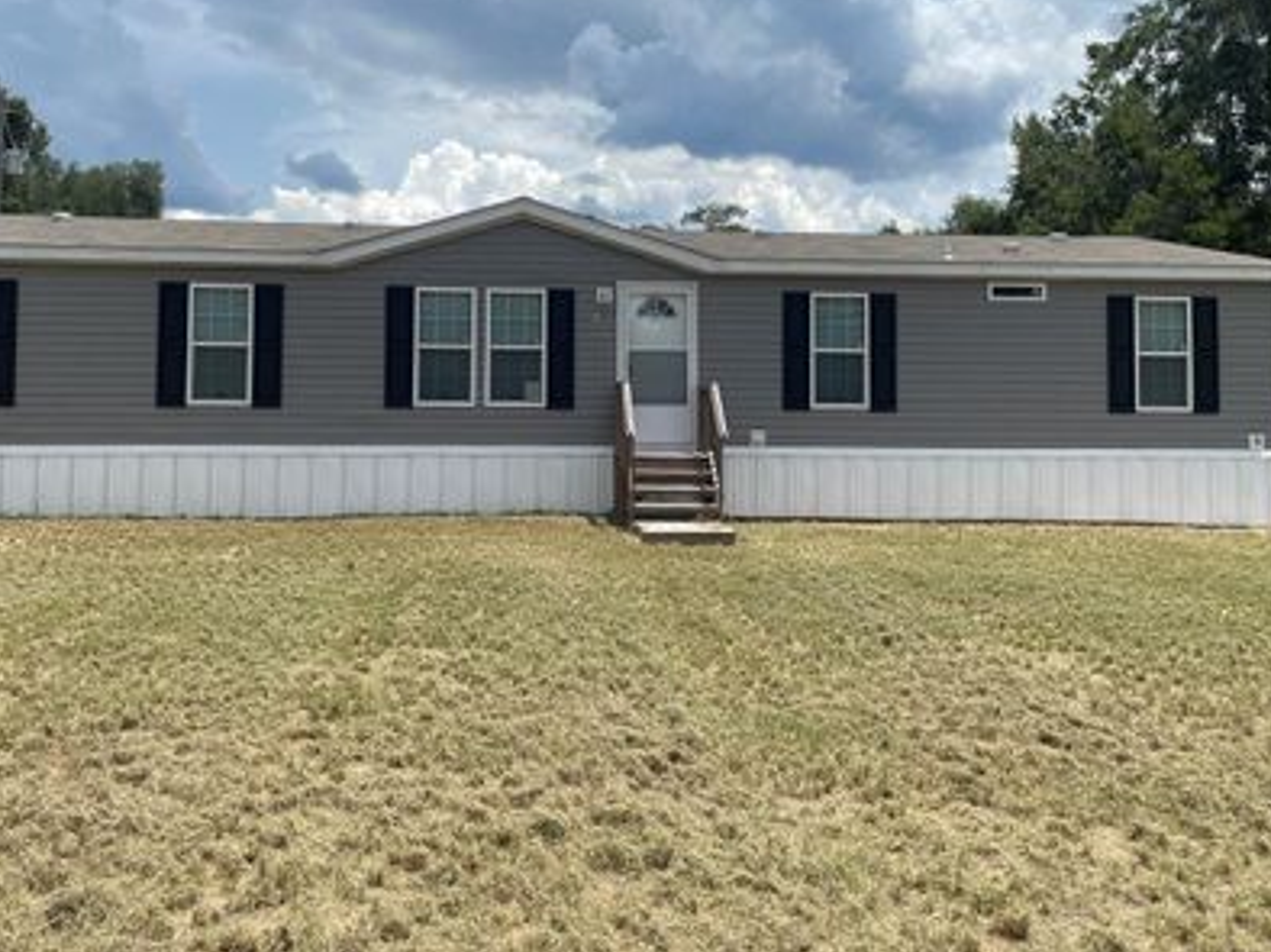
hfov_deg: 55.3
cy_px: 376
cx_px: 597
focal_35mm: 33
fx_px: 1211
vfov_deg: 42.7
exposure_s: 1/4831
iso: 32
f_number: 1.6
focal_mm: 4.2
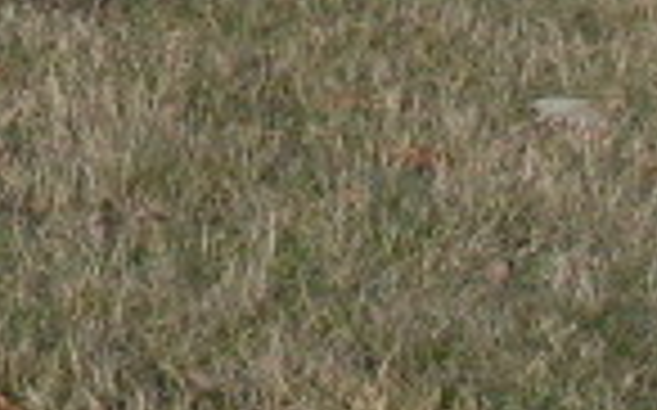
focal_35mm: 283
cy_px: -978
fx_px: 5063
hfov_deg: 7.1
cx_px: -770
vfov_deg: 4.4
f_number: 8.4
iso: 80
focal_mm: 6.3
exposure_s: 1/180
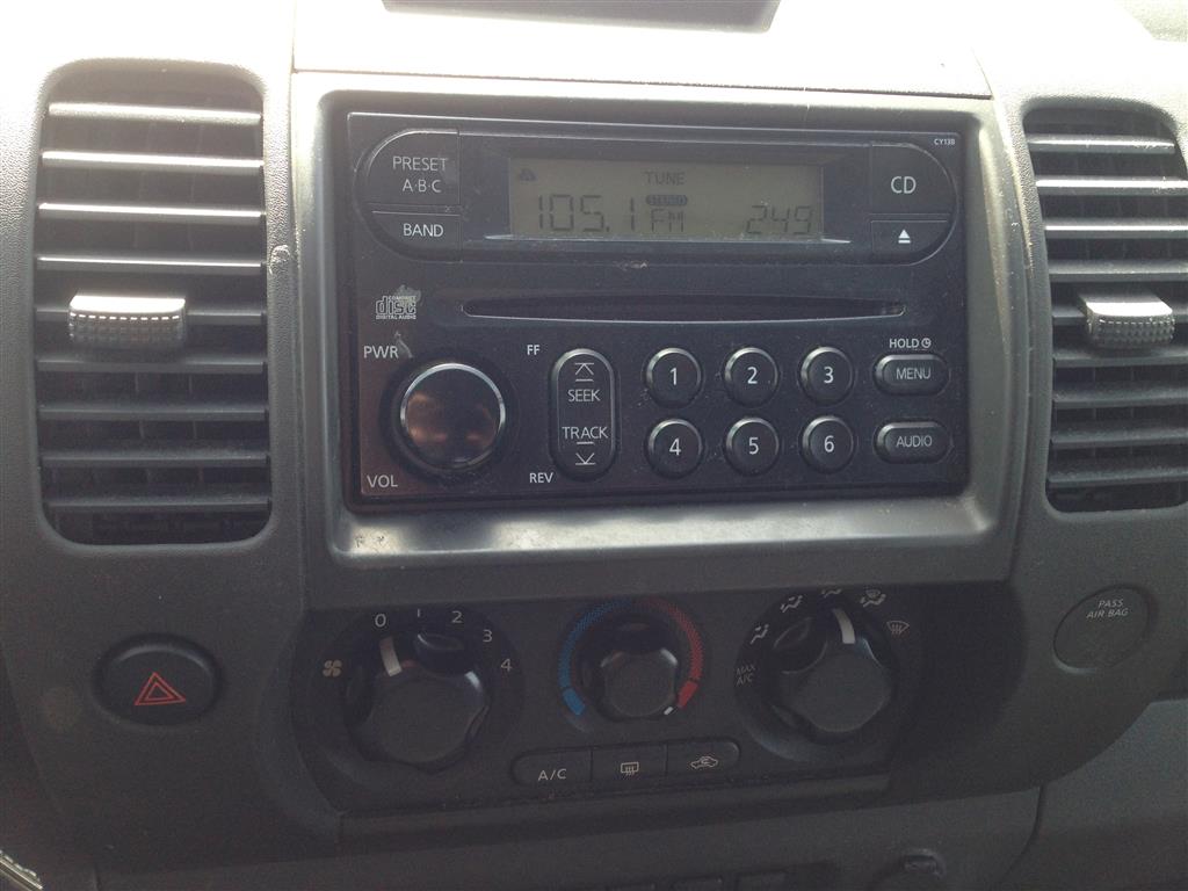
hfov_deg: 55.4
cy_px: 446
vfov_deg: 42.9
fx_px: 1133
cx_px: 594
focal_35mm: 33
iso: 80
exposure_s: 1/120
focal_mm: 4.13
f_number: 2.4
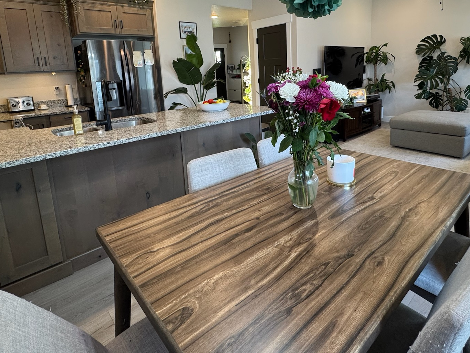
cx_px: 245
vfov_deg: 61.8
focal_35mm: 21
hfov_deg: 78.9
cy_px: 115
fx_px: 285
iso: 200
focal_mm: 2.22
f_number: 2.2
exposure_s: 1/120
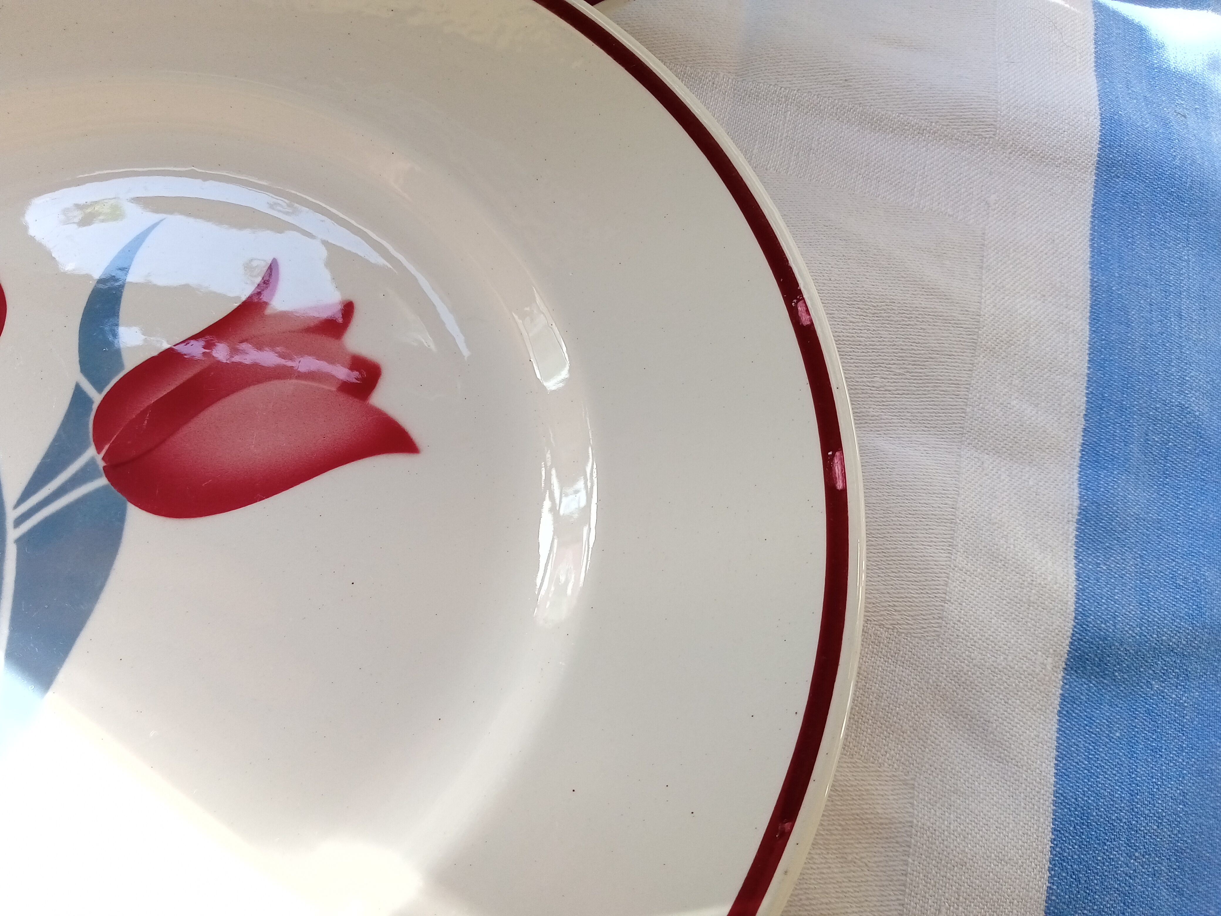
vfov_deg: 49.7
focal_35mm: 28
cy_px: 458
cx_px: 610
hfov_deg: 63.4
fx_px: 988
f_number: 1.8
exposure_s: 1/370
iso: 111
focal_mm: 3.57
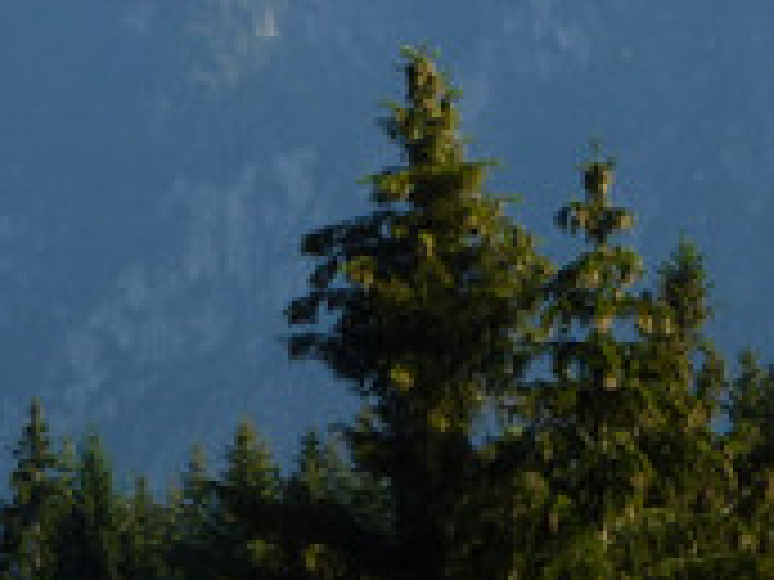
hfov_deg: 4.7
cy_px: -200
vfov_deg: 3.5
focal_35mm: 418
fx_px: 9346
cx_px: 328
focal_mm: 23.4
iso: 100
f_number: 5.2
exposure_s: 1/400
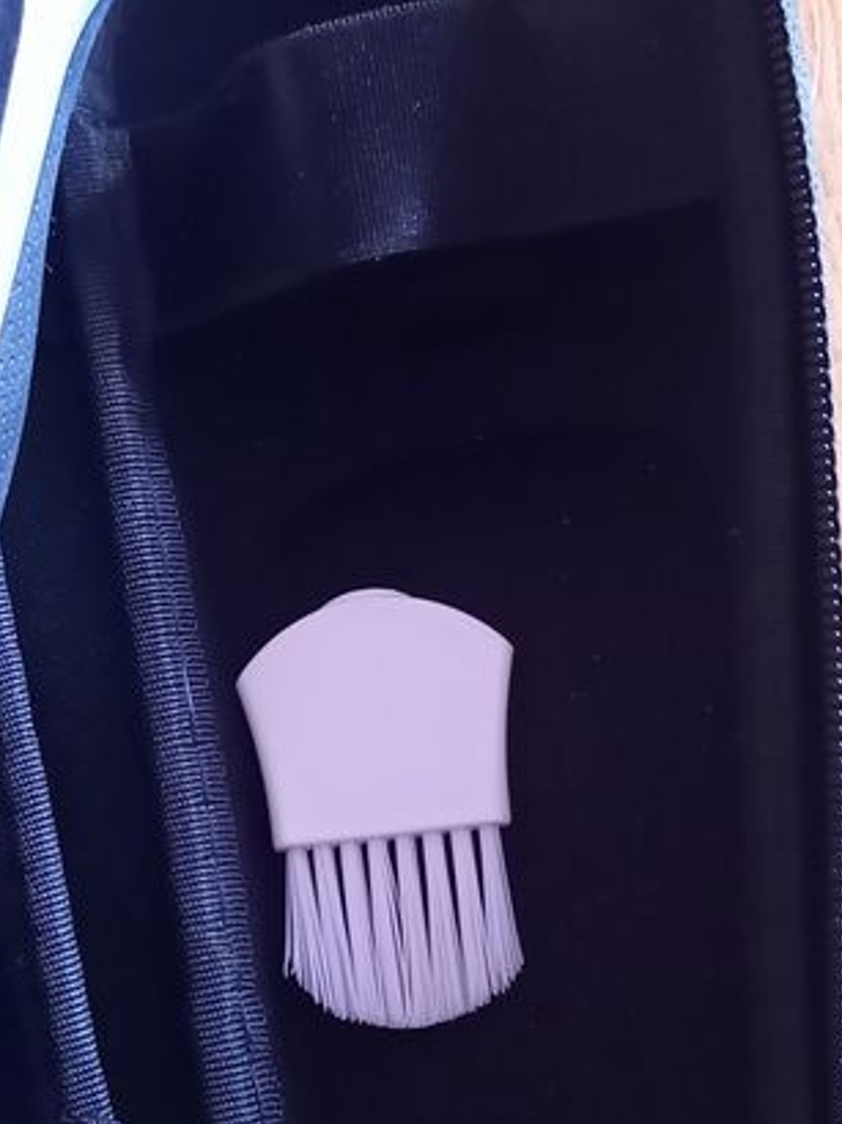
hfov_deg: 23.3
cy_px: 622
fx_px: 1980
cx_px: 63
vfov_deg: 31.7
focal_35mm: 61
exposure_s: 1/20
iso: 1250
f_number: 1.8
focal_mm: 4.65
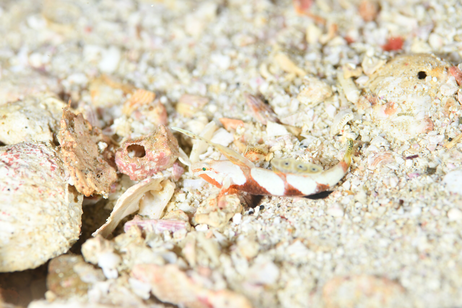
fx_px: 1347
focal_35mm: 105
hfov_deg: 19.5
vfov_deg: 13.0
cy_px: 154
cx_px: 231
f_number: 9
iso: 100
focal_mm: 105
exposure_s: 1/250
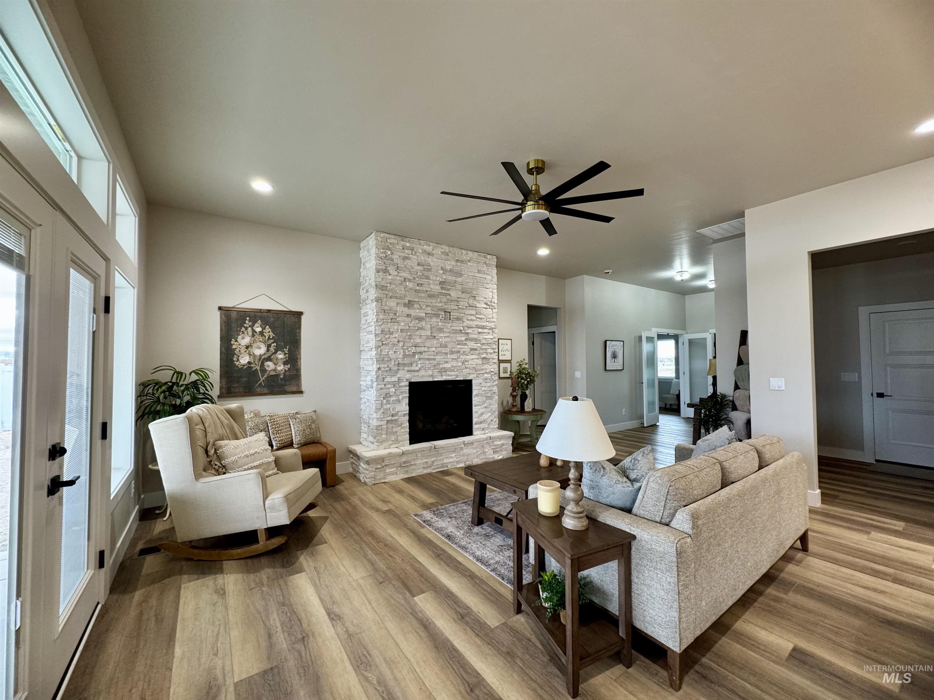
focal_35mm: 14
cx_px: 467
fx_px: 378
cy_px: 350
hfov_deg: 102.1
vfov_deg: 85.7
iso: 160
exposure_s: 1/60
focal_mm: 2.22
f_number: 2.2
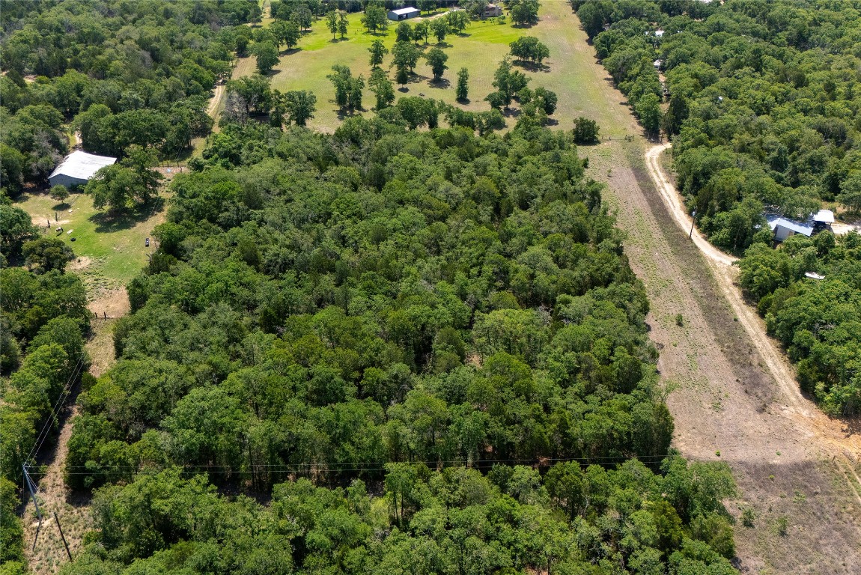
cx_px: 430
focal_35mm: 16
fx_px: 383
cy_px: 288
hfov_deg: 96.7
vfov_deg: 73.8
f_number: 8
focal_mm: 16
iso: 250
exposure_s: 1/1.67
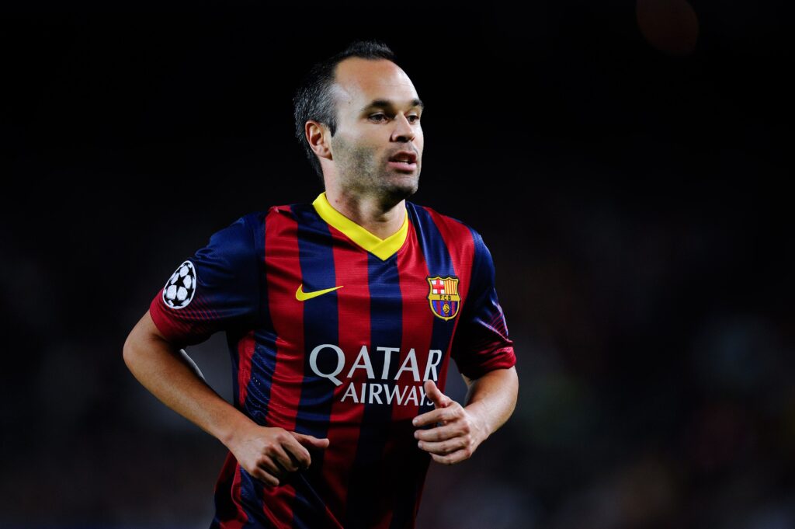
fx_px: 8826
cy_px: 264
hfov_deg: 5.2
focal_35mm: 400
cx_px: 398
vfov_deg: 3.4
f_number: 2.8
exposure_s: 1/1250
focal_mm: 400
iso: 1600
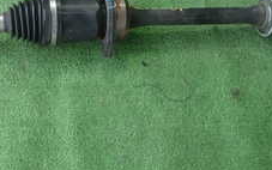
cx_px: 24
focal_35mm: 70
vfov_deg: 18.6
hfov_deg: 28.2
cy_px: 69
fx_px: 519
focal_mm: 4.5
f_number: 2
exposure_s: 1/60
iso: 100
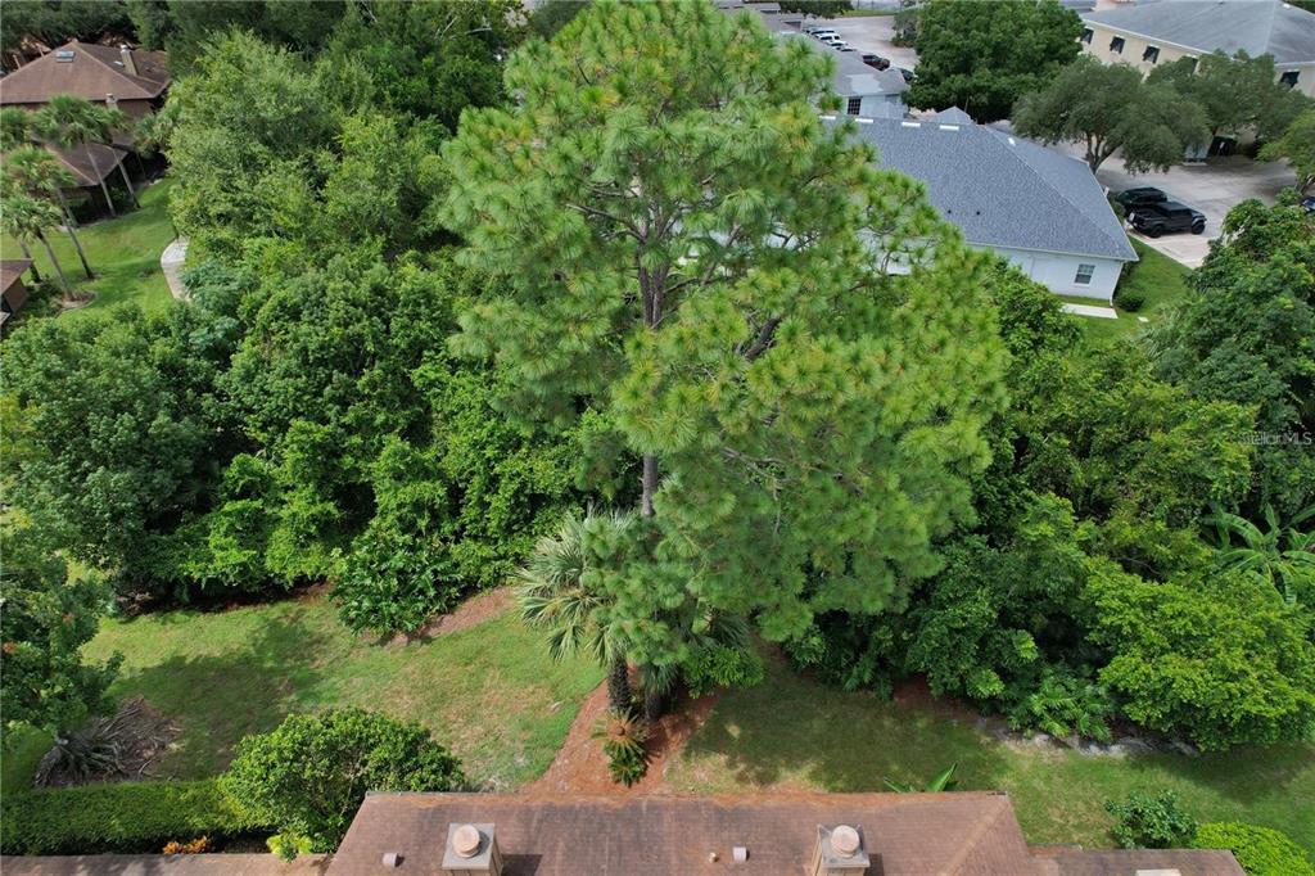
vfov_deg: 57.2
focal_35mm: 22
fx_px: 803
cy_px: 438
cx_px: 658
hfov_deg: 78.6
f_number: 2.8
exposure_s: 1/1600
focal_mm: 8.38
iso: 200
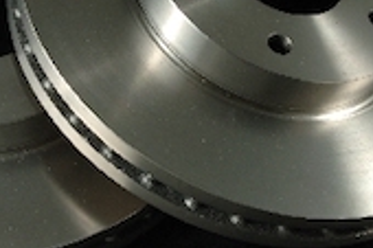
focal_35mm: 109
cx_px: 136
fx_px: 1130
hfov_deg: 18.7
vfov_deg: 12.5
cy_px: 57
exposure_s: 1/125
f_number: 14
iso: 200
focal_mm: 31
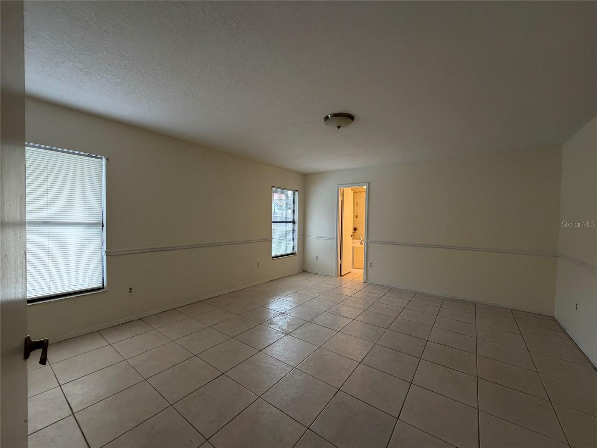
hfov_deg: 102.1
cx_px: 298
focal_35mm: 14
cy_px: 224
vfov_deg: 85.7
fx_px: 241
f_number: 2.2
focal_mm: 2.22
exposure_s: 1/121
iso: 320
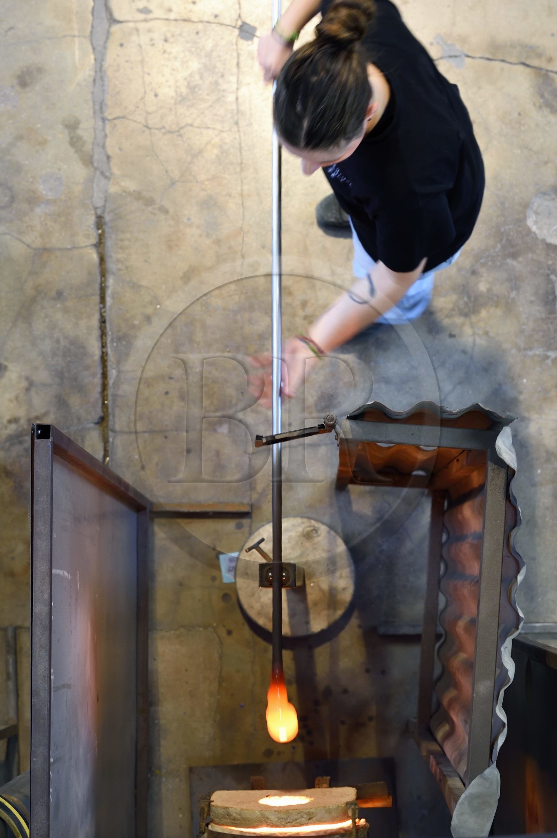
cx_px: 278
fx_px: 1627
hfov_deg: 19.4
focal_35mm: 70
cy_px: 419
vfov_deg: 28.9
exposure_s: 1/40
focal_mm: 70
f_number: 6.3
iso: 1600
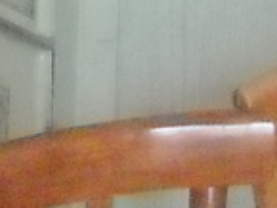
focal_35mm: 290
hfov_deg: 6.7
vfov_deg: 4.9
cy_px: -391
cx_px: -233
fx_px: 2323
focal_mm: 6.72
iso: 800
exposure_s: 1/114
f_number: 3.1
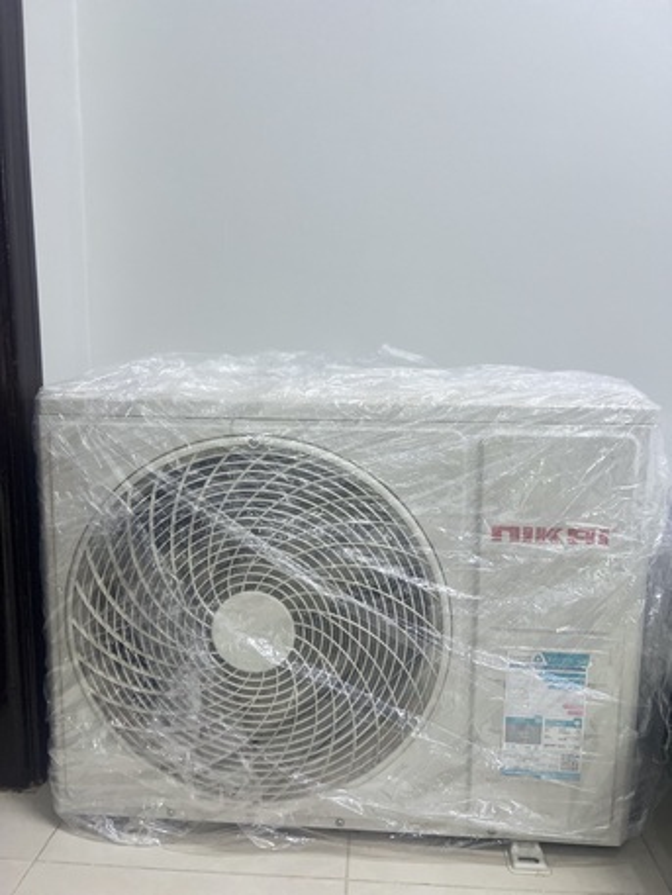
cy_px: 448
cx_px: 336
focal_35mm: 26
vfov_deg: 67.3
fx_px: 673
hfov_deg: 53.1
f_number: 1.5
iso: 400
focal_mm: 5.7
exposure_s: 1/40
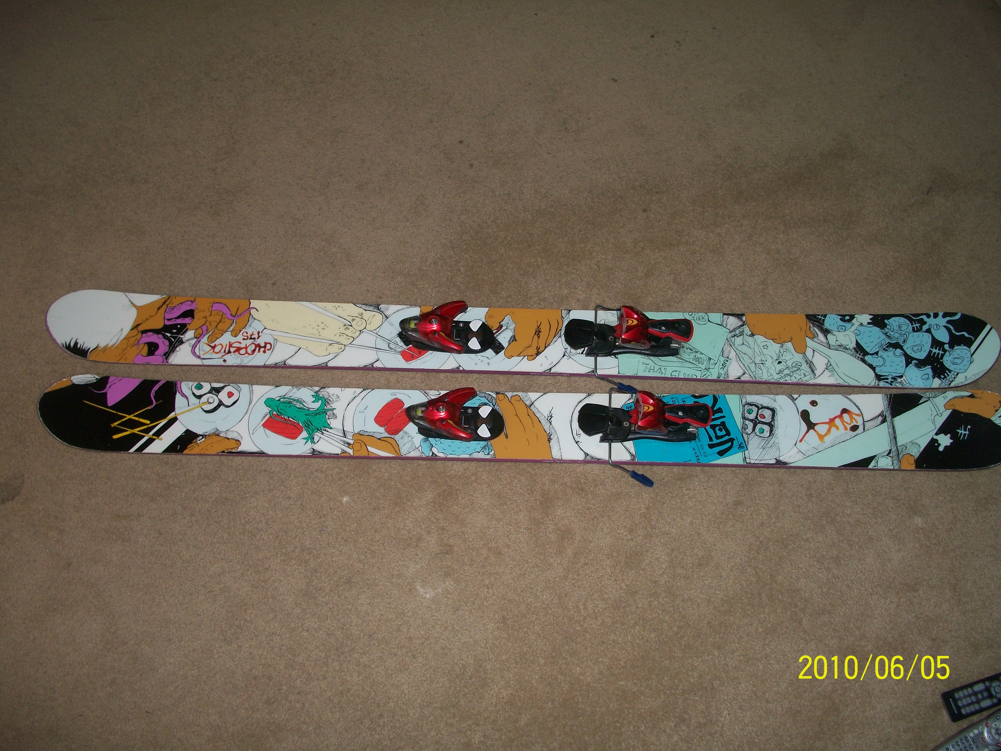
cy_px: 376
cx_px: 500
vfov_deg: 40.7
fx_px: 1012
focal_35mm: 35
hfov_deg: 52.6
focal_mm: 6.3
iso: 80
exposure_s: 1/30
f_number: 3.1
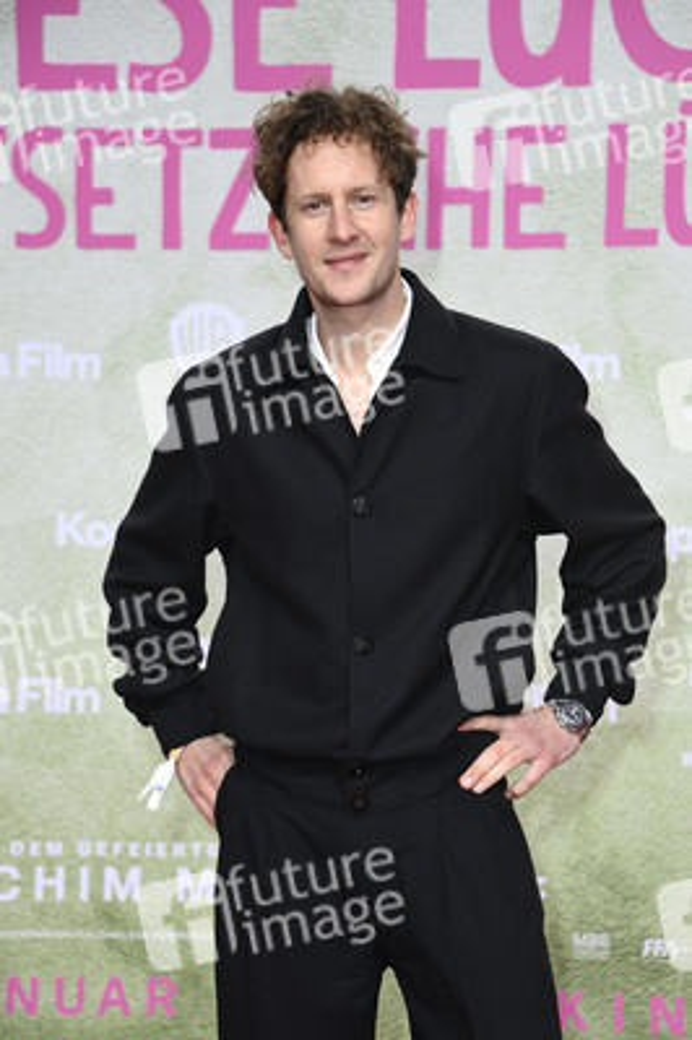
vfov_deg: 19.5
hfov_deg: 13.0
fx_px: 3033
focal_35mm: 105
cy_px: 520
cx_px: 346
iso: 640
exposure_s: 1/250
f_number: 5.6
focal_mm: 105
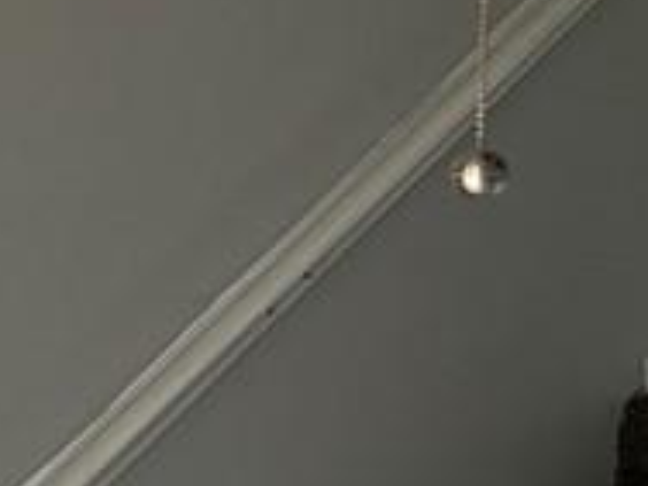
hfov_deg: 11.5
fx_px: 2452
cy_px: 441
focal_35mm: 131
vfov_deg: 11.2
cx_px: -1048
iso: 250
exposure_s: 1/60
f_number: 1.78
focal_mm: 6.86
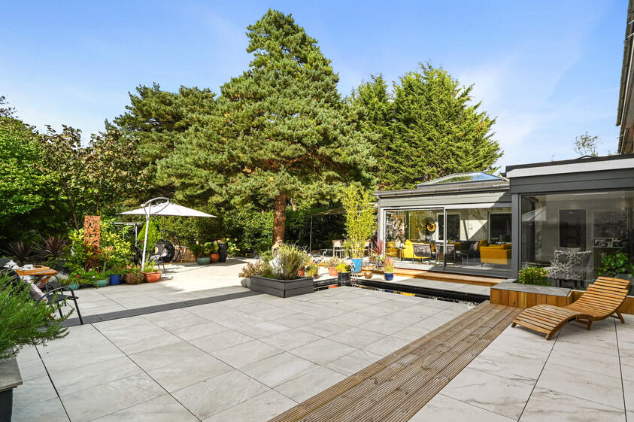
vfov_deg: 69.9
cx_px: 379
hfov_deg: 92.1
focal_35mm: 17
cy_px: 246
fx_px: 299
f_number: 8
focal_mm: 14
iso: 400
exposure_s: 1/500
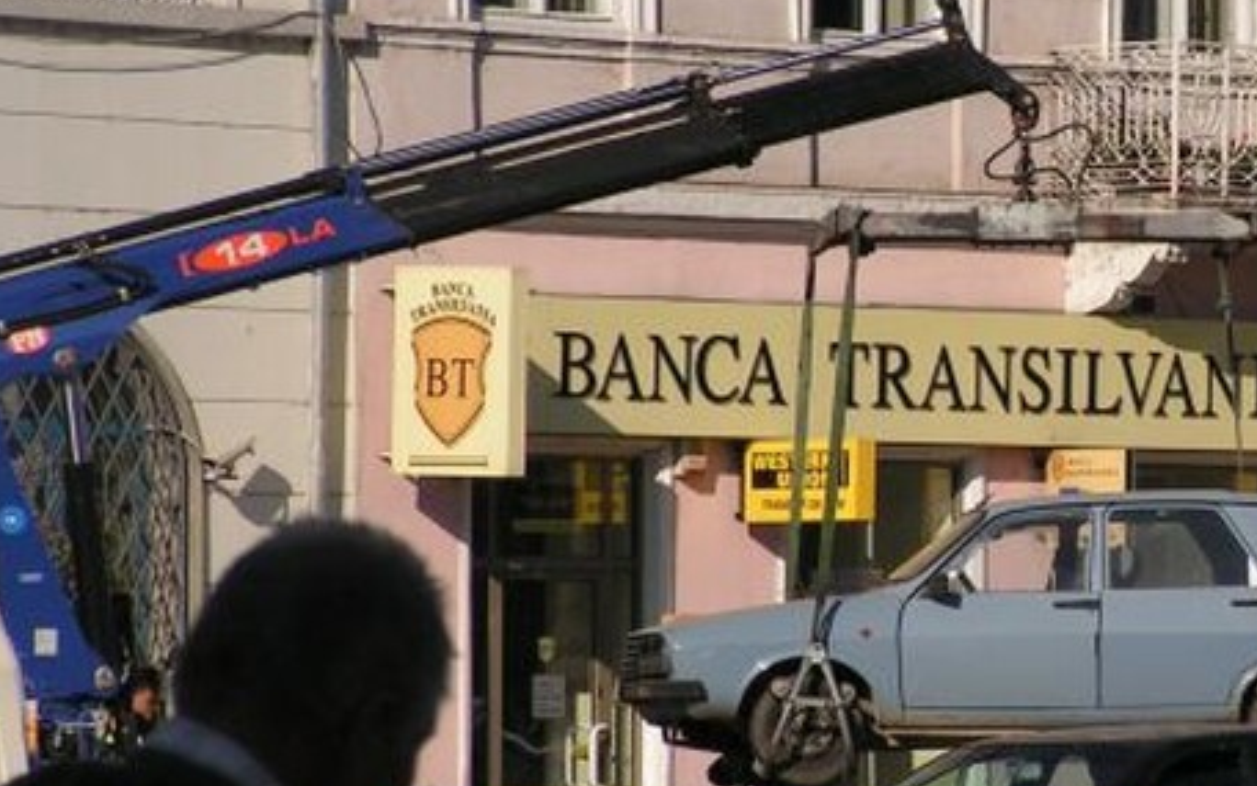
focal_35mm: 321
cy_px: 451
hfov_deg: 6.5
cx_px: 915
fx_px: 10997
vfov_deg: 4.1
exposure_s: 1/1600
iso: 64
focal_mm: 30.8
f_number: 3.4
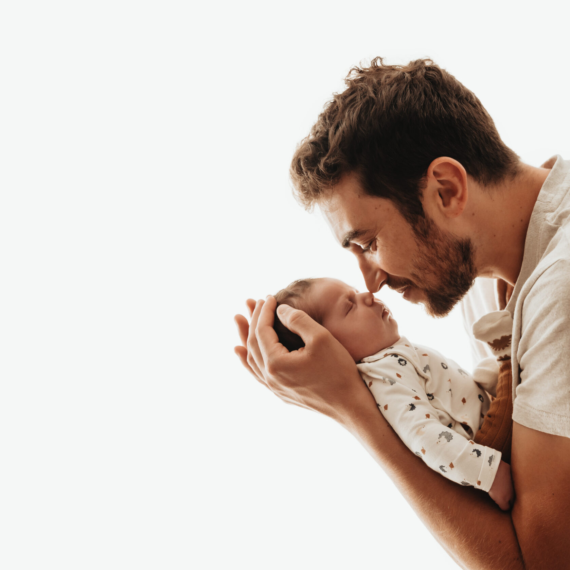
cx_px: 375
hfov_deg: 29.9
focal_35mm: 57
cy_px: 283
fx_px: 1062
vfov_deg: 30.0
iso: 400
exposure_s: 1/160
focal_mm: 44
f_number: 4
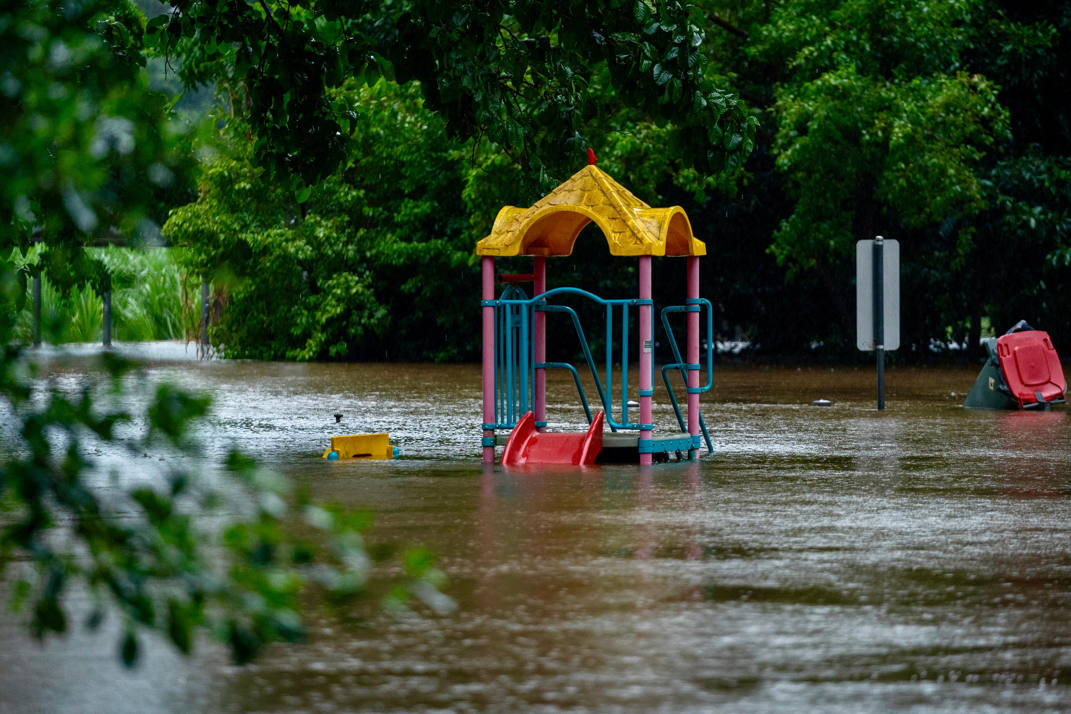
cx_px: 547
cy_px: 321
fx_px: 6634
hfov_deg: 9.2
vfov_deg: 6.2
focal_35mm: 223
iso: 1000
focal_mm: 200
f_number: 2.8
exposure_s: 1/160
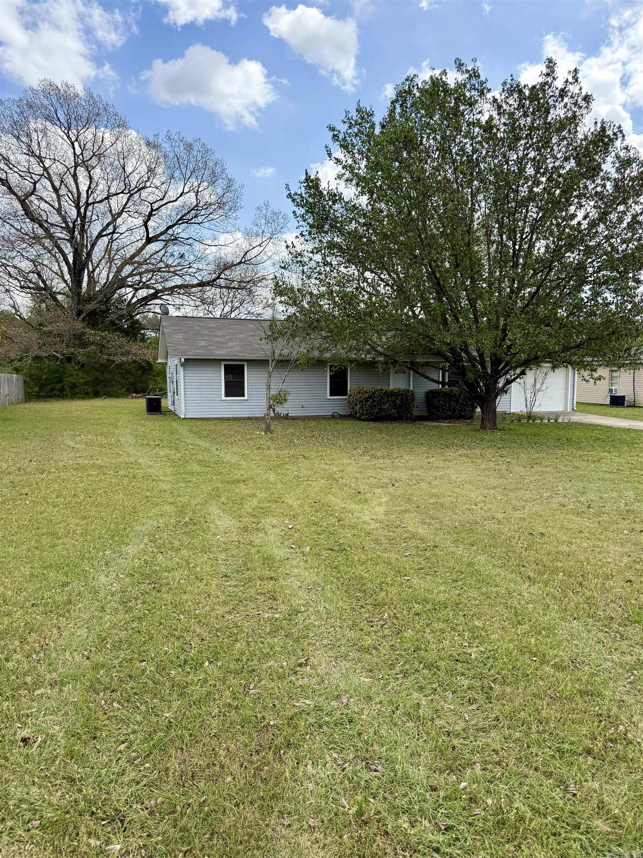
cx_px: 322
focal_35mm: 24
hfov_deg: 56.8
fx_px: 595
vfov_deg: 71.6
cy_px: 429
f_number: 1.78
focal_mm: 6.76
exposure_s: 1/3759
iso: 100
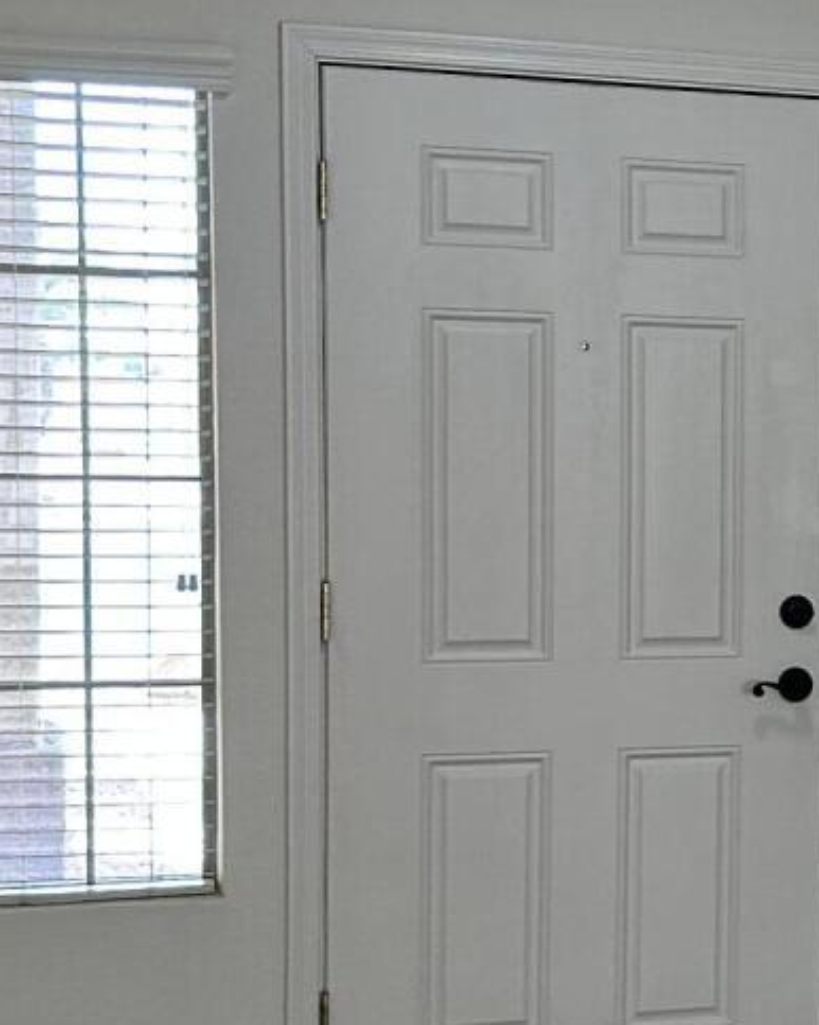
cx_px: 1267
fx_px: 2941
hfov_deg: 14.6
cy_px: 609
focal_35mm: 97
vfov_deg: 19.7
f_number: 1.78
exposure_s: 1/120
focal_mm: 6.86
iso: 125
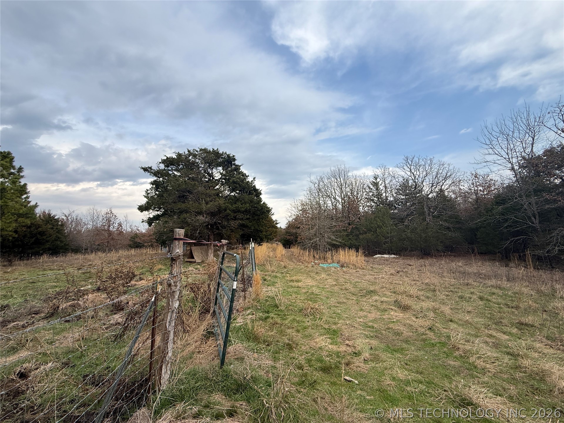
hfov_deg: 102.1
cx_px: 282
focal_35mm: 14
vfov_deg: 85.7
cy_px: 212
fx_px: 228
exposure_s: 1/809
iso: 50
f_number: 2.2
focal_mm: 2.22
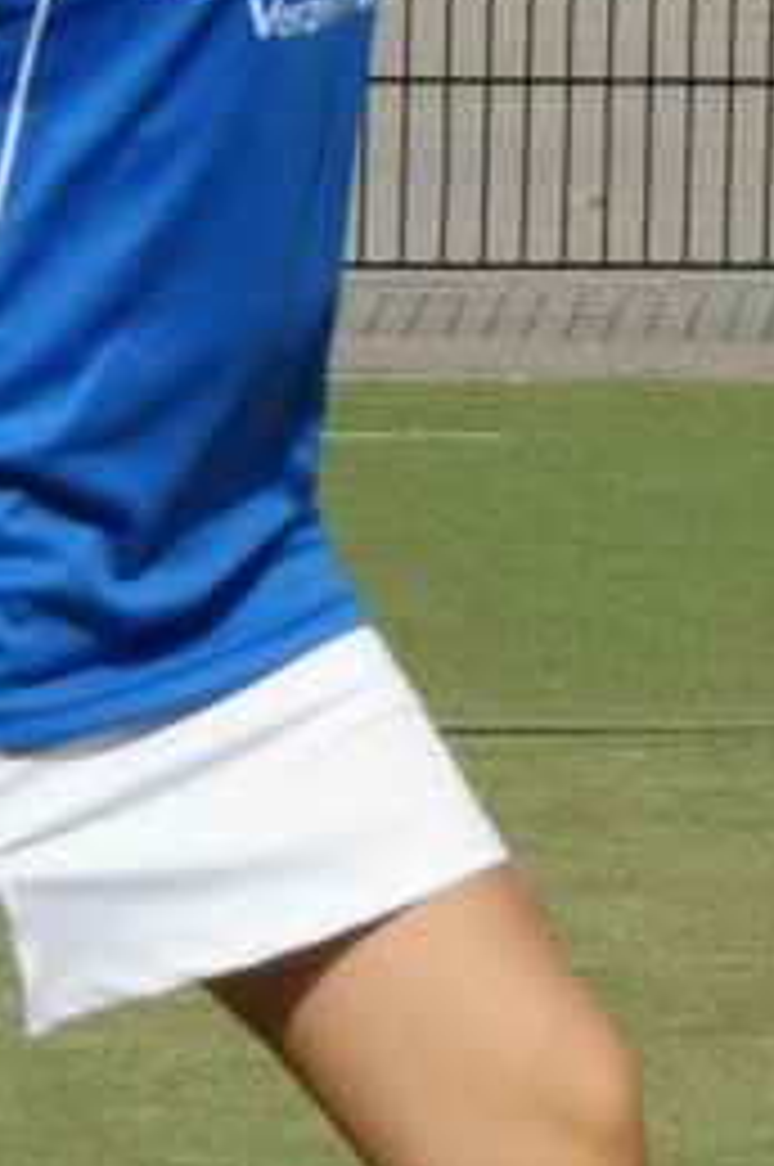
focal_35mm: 765
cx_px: 711
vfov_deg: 2.7
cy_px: 77
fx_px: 24736
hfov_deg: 1.8
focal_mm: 110
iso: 200
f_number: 11
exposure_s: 1/400
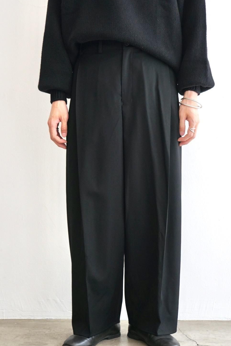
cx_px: 124
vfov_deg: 30.5
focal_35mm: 66
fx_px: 635
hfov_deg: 20.6
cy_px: 166
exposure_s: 1/60
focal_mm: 53
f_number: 5
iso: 640
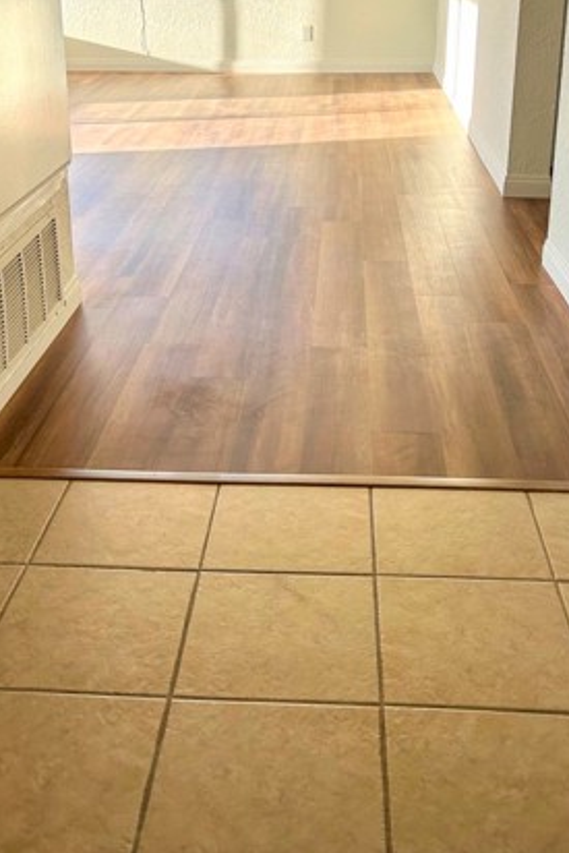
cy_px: 261
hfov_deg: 31.9
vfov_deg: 45.4
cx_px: 281
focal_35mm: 42
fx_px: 995
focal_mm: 5.7
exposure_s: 1/594
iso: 50
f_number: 1.5
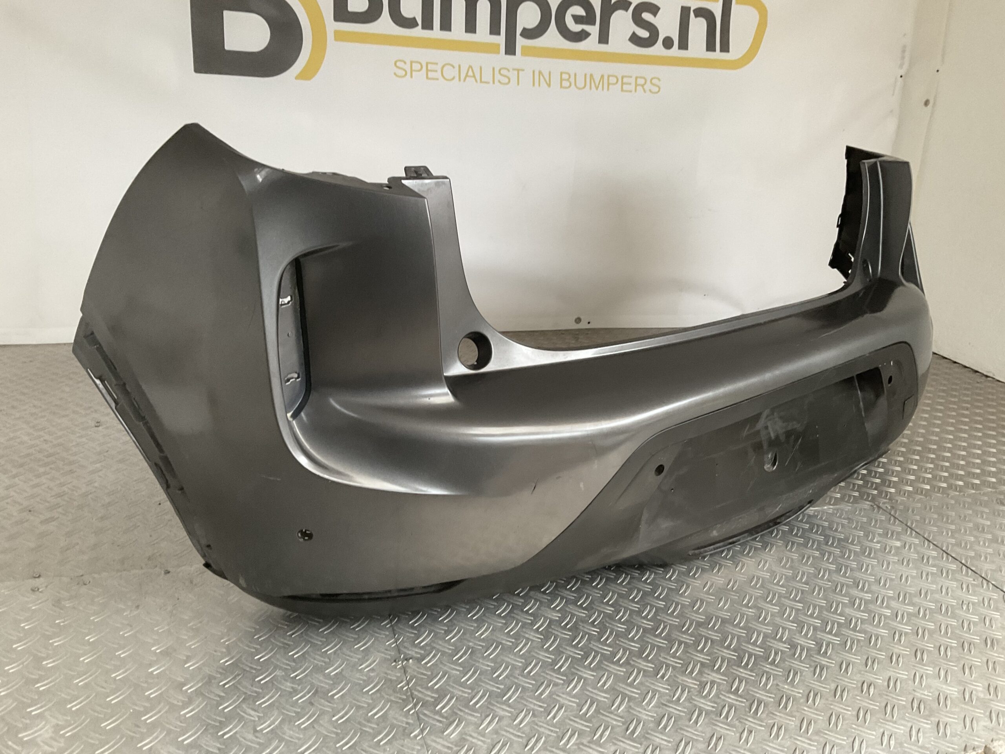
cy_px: 377
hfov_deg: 61.7
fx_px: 842
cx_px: 502
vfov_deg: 48.2
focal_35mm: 29
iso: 160
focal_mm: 3
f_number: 1.8
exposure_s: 1/60
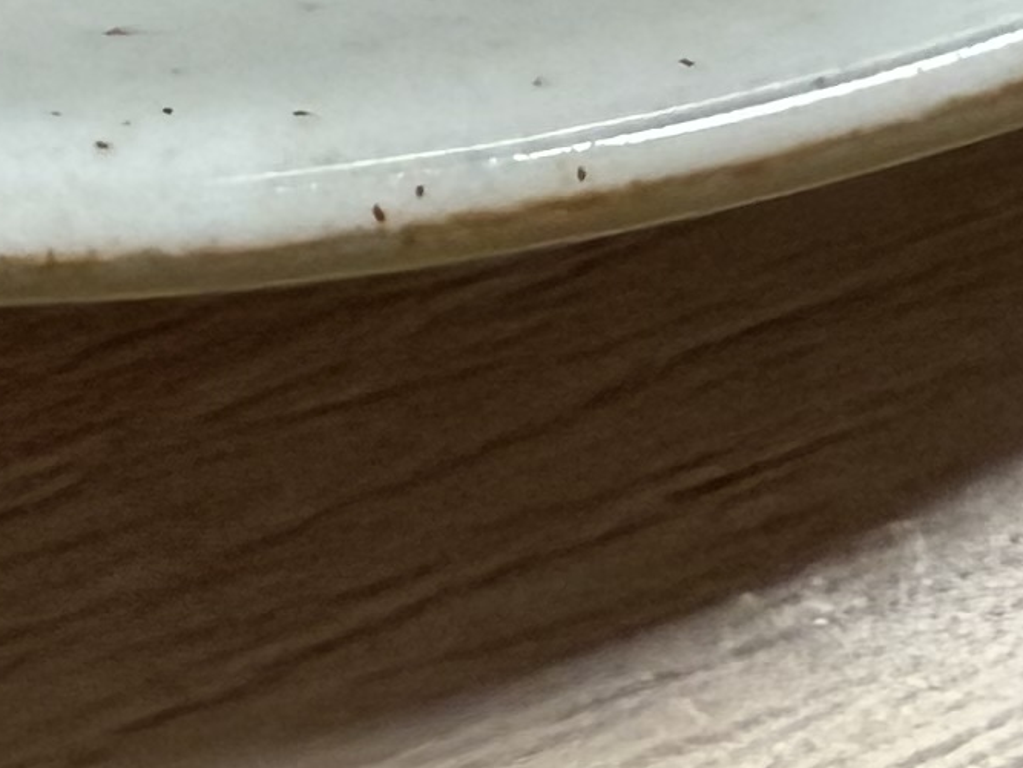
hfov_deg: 13.6
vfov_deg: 8.5
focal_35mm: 145
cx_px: 248
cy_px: -1533
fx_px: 4287
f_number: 2.2
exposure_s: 1/68
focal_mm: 2.22
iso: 320
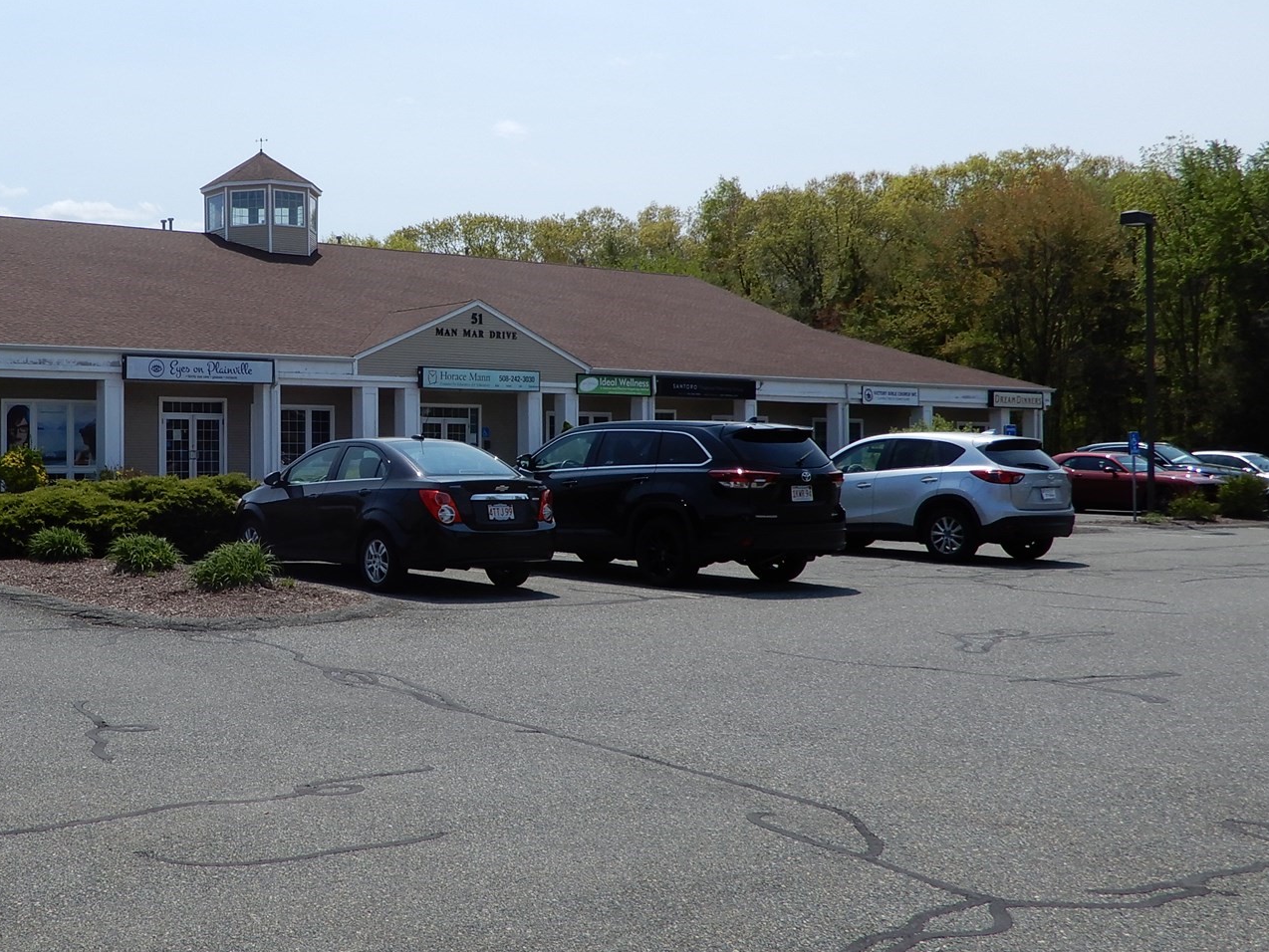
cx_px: 292
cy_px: 442
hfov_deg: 40.7
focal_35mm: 45
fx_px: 1650
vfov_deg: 32.2
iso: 80
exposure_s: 1/1600
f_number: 3.5
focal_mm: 5
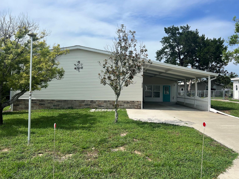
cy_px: 87
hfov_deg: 65.3
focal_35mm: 27
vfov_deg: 51.4
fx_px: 186
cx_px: 117
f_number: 1.5
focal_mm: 5.7
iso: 50
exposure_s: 1/5587
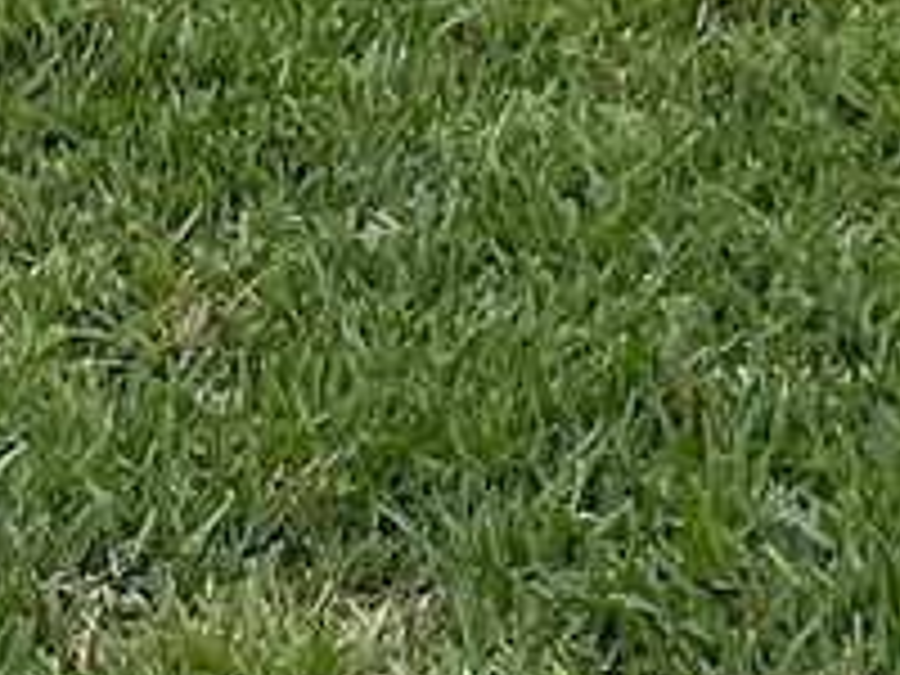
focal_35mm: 208
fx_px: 5408
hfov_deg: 9.3
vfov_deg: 6.8
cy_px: -950
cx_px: -454
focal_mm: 4.2
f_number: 1.6
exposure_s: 1/600
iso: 32
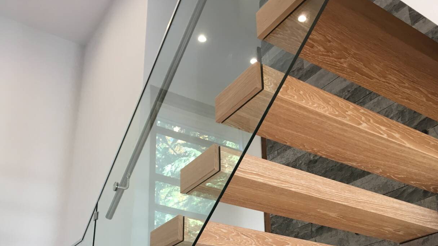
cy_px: 206
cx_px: 237
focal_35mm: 40
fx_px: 465
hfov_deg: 50.4
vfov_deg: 28.9
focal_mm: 4.15
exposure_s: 1/30
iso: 64
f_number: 2.2
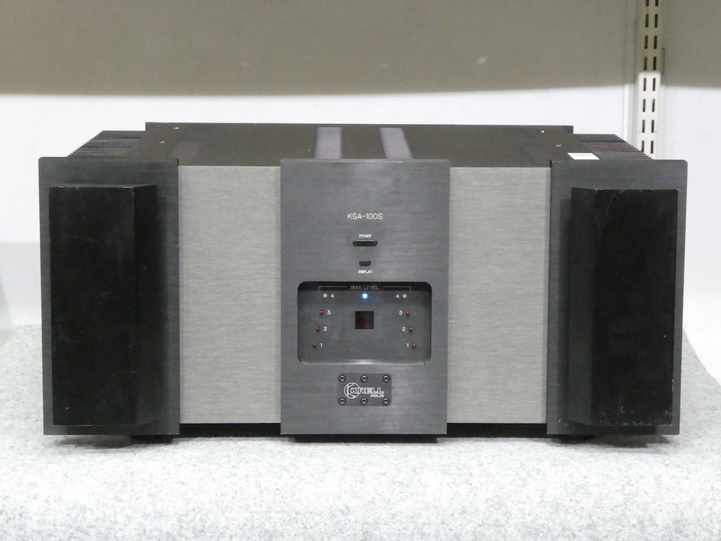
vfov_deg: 17.6
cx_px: 360
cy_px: 270
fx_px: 1750
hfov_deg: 23.3
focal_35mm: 84
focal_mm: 15
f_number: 7.1
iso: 1600
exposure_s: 1/10
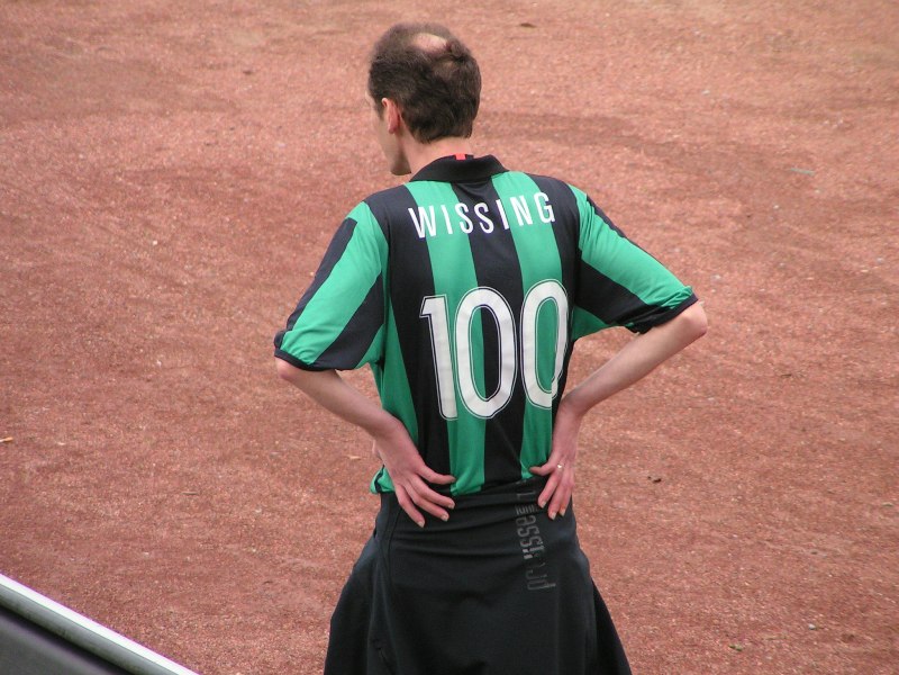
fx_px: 9869
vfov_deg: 3.9
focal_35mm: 380
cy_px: 338
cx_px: 450
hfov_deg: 5.2
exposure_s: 1/400
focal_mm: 58
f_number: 3.5
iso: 125
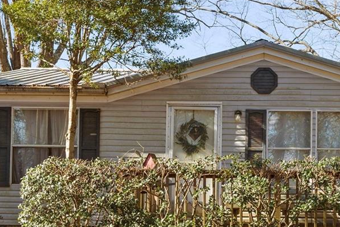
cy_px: 106
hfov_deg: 24.4
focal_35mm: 82
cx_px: 268
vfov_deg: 16.7
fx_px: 775
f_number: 8
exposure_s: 1/80
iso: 320
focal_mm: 24
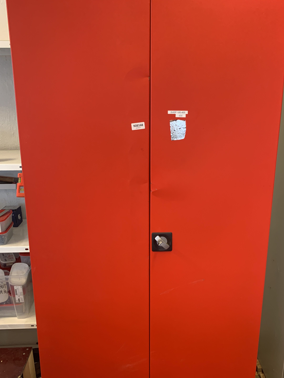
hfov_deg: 42.9
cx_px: 150
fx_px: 361
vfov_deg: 55.3
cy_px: 191
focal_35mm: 33
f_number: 1.8
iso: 160
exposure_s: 1/60
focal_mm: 4.25
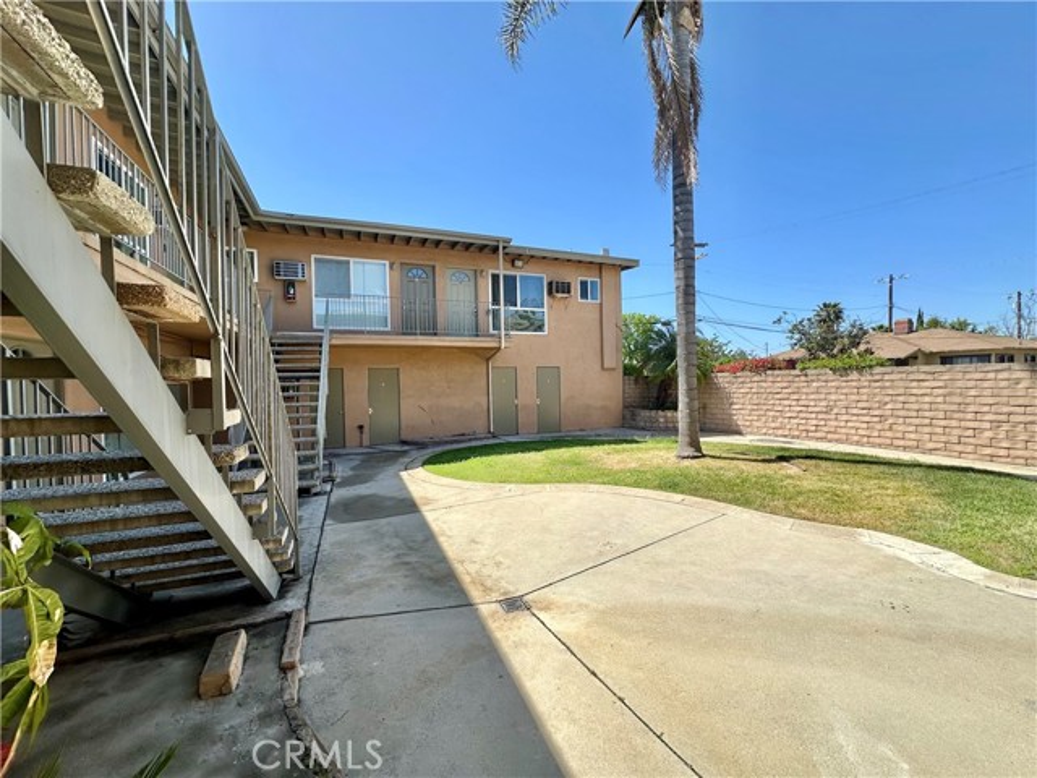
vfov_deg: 85.7
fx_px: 419
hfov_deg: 102.1
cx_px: 518
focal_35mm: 14
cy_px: 389
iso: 50
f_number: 2.2
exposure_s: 1/1473
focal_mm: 2.22
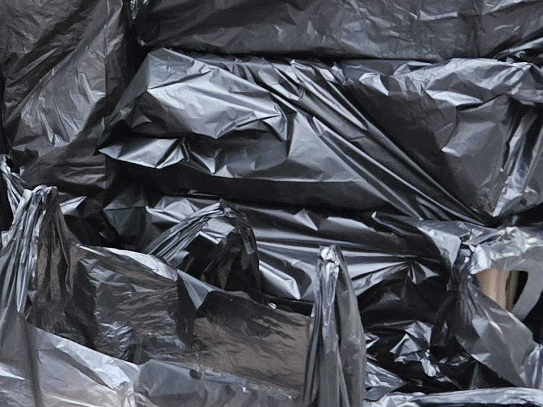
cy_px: 62
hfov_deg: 21.0
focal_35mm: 90
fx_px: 1412
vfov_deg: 16.3
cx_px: -15
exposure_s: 1/24
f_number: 1.8
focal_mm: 5.4
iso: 1000
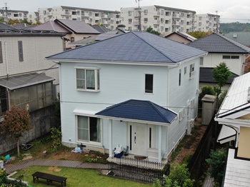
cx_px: 125
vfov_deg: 34.3
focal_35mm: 42
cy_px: 94
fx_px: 303
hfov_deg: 44.8
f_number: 3.5
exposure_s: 1/160
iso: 100
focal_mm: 7.23
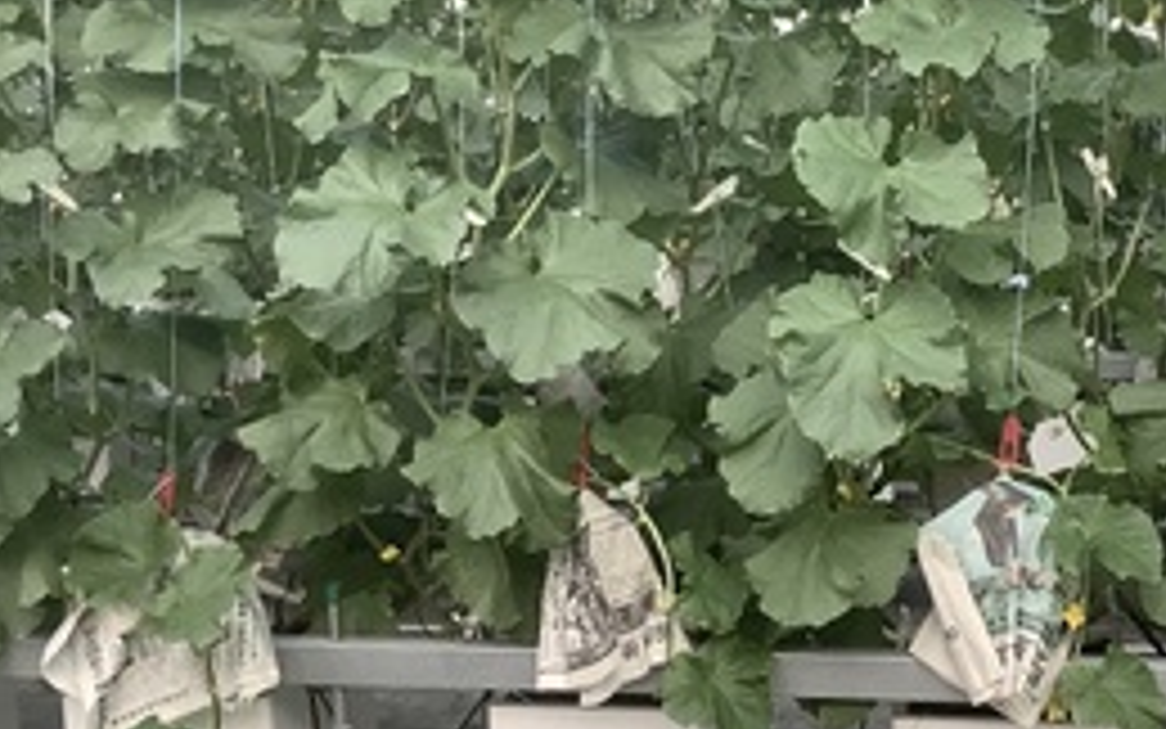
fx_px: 1939
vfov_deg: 21.1
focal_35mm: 61
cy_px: 184
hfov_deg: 32.6
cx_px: 914
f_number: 2.4
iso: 80
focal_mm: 3.3
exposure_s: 1/120
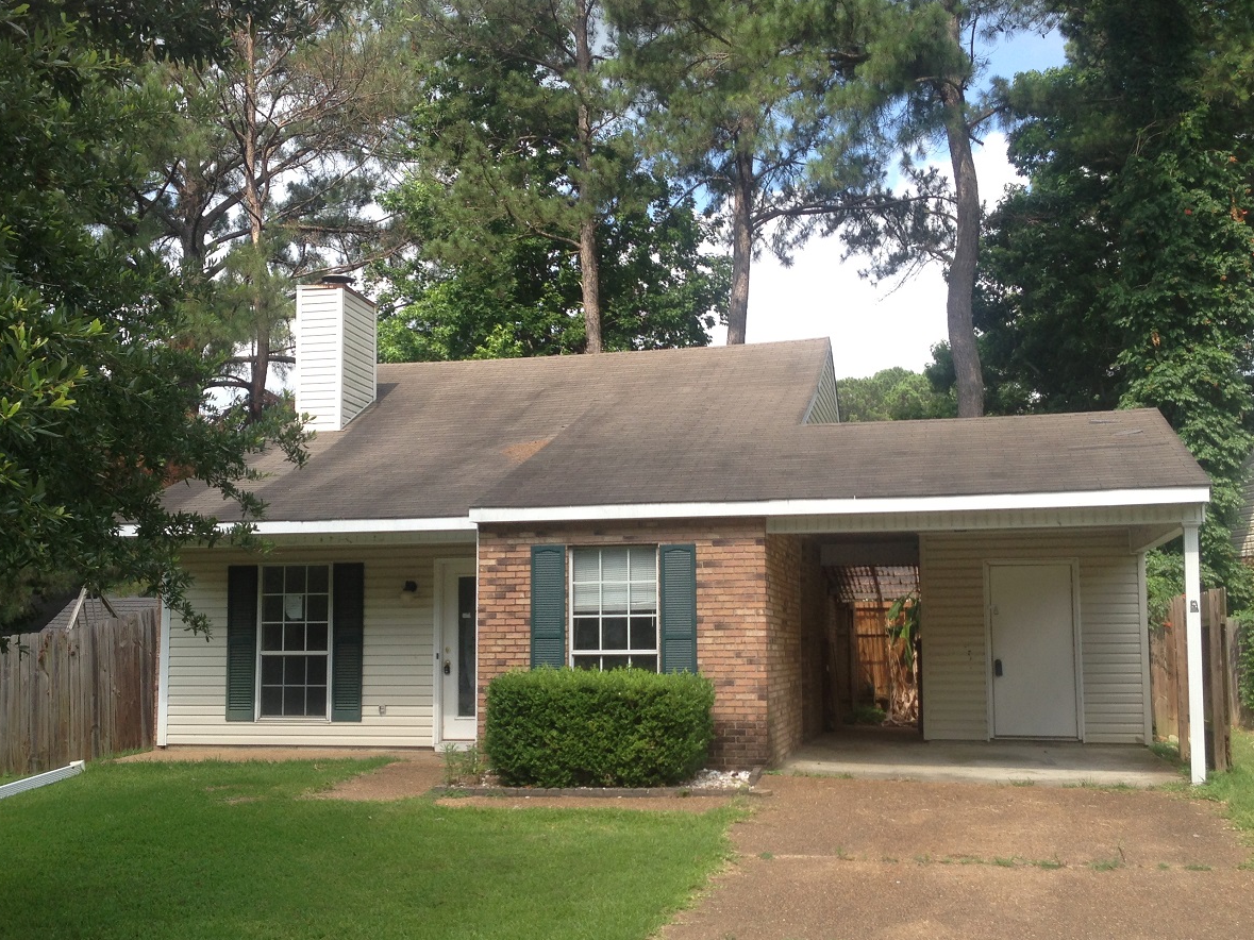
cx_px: 563
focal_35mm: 42
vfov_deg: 34.3
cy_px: 522
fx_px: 1521
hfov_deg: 44.7
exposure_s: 1/638
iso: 50
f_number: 2.4
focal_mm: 4.13
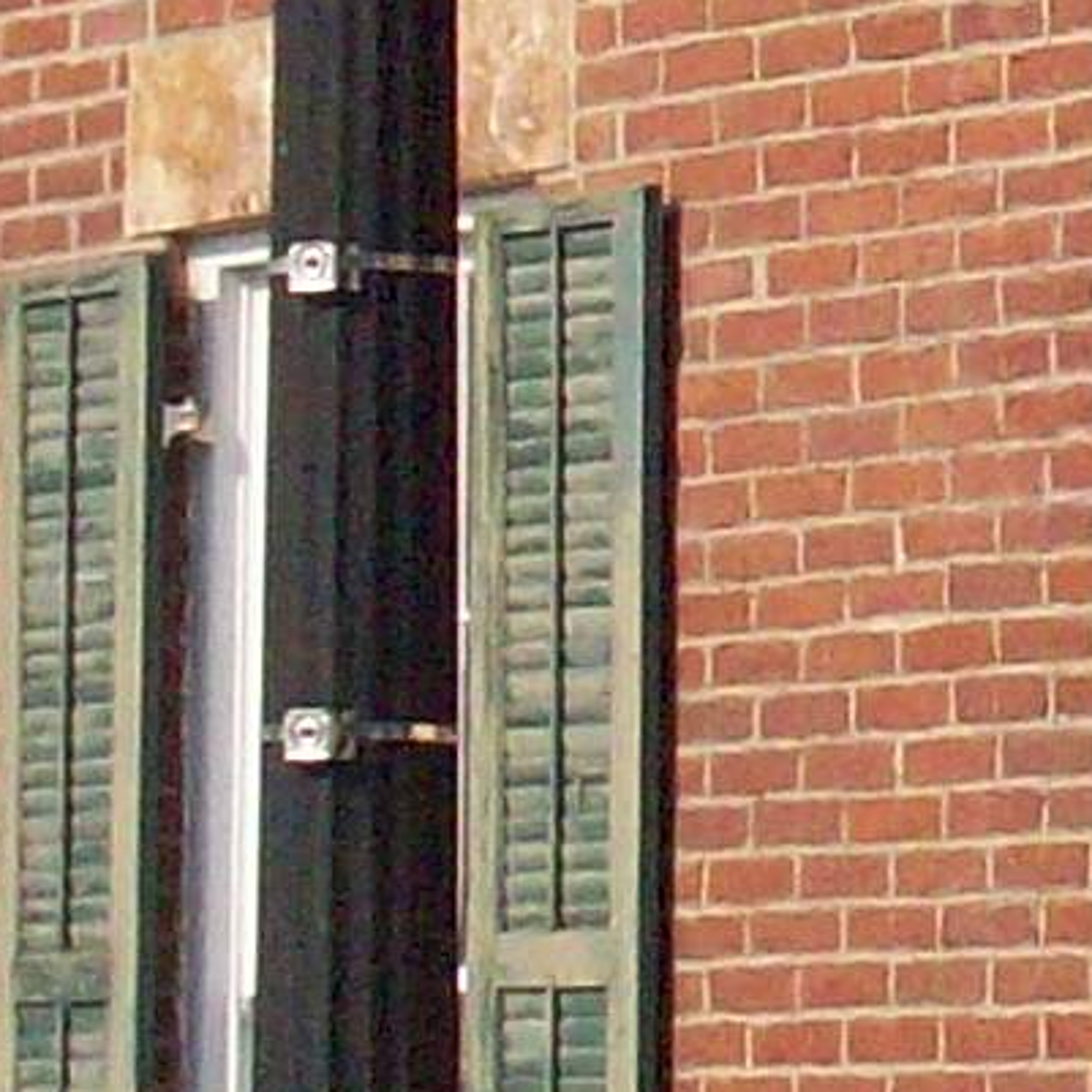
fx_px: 11064
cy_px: -22
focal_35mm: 310
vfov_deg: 5.6
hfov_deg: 5.5
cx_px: 2184
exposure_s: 1/1244
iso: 200
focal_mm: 7.6
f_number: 6.3
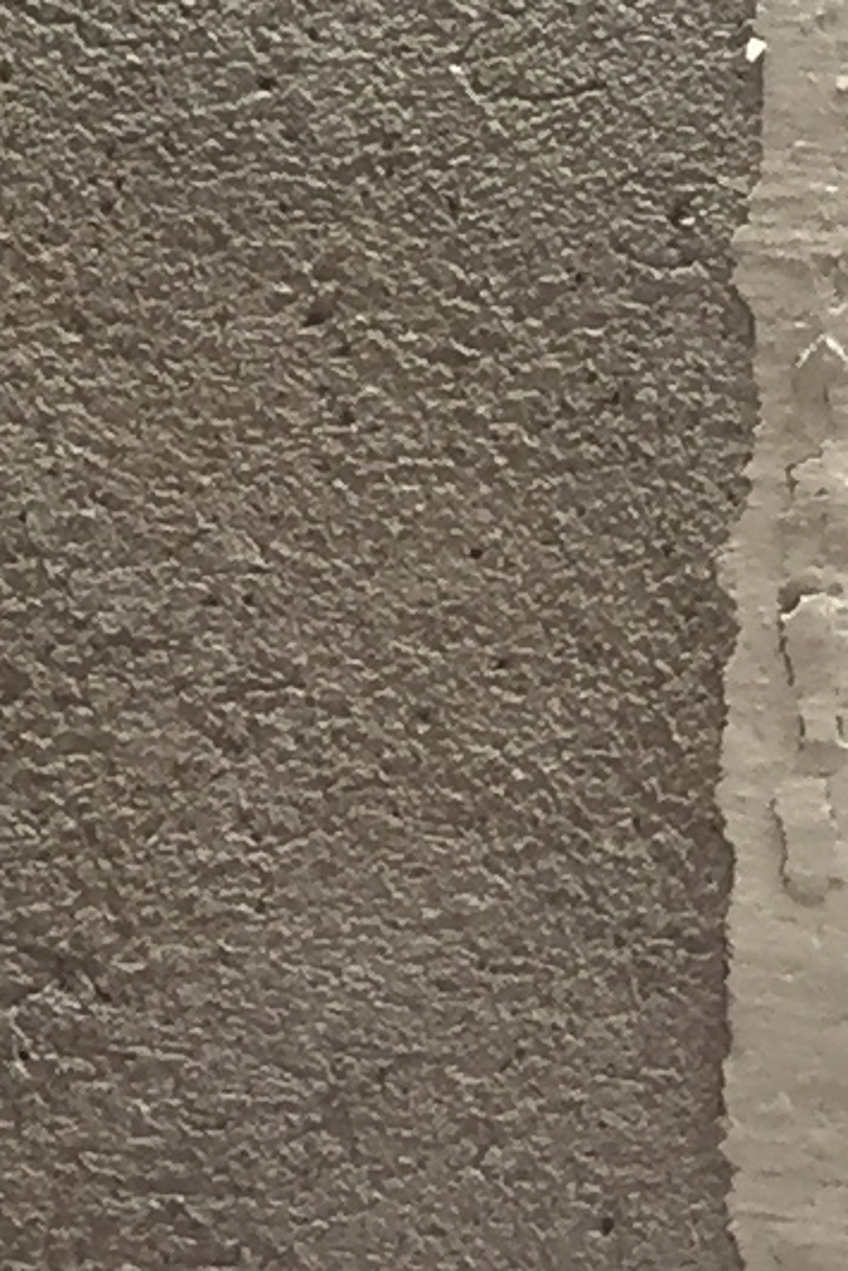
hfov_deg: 7.3
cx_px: 1421
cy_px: 1080
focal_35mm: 185
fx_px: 6532
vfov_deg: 11.1
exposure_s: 1/33
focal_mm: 4.15
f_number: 2.2
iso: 80
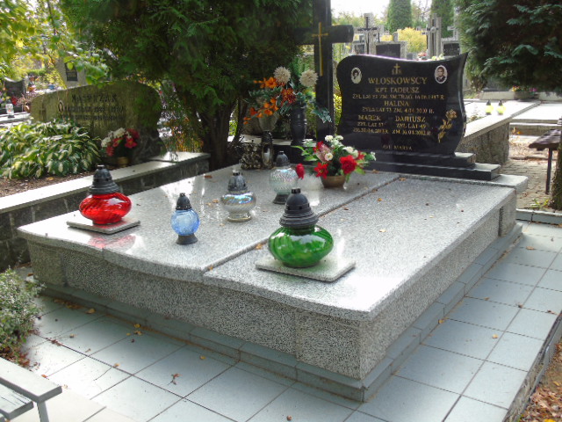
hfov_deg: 54.0
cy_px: 211
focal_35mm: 34
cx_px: 281
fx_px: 552
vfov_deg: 41.8
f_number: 3.8
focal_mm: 6.1
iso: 80
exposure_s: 1/60
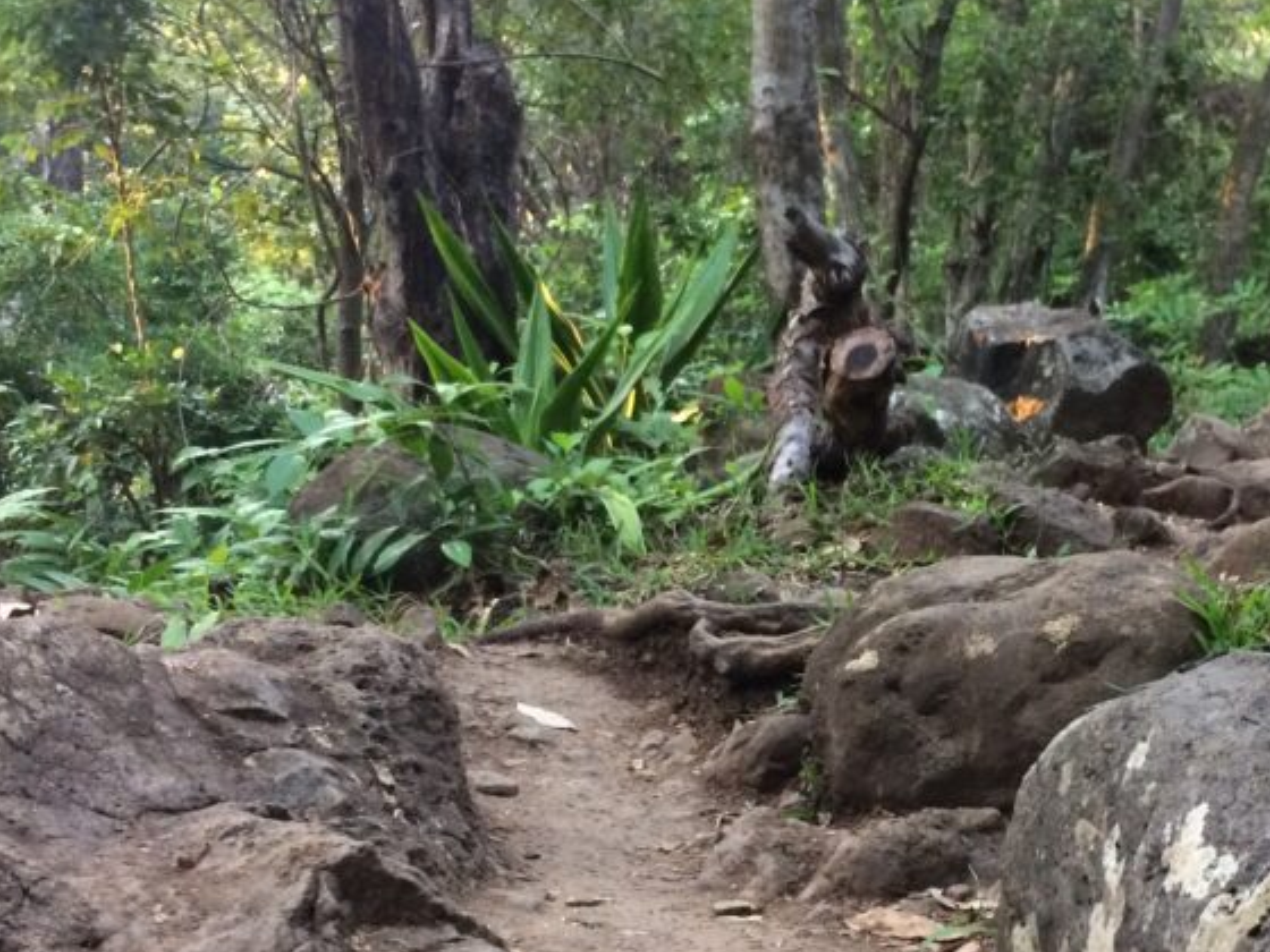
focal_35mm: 53
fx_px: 1944
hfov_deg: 35.3
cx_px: 962
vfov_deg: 27.2
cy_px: 682
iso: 250
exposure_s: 1/33
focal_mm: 4.15
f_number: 2.2
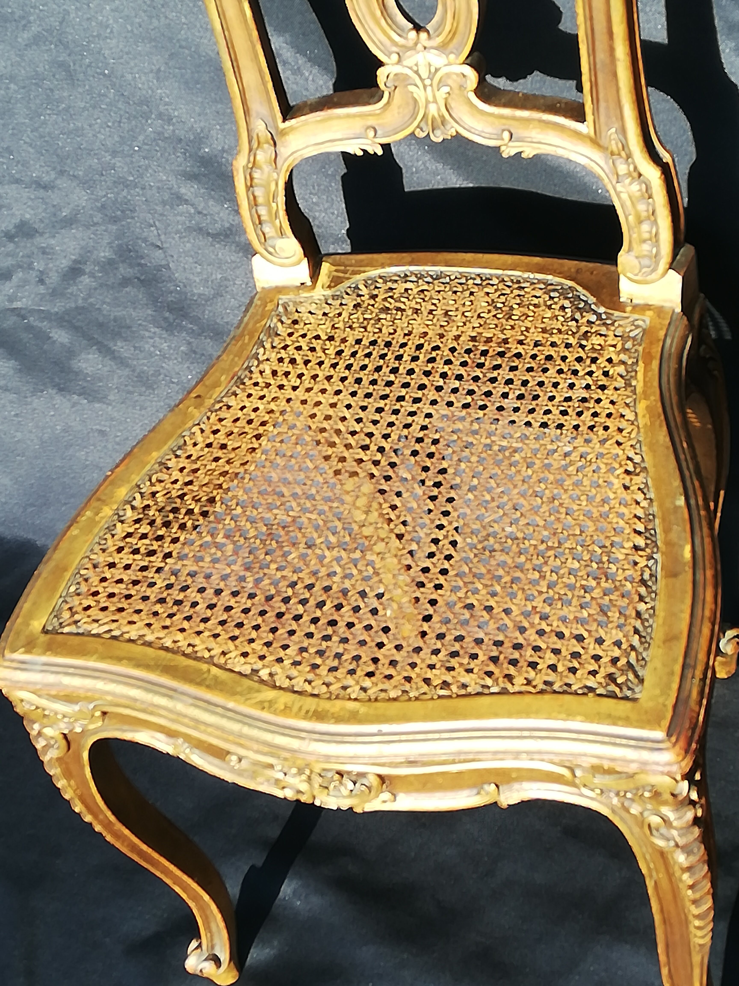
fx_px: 1993
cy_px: 493
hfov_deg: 21.0
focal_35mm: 70
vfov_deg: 27.8
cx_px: 370
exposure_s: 1/283
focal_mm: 3.81
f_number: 2.2
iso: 50
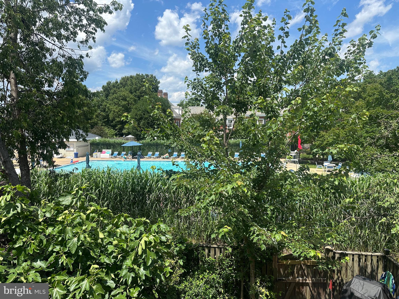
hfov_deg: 71.6
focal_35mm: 24
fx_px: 277
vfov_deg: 56.8
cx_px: 200
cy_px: 150
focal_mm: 6.86
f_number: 1.78
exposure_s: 1/2967
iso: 80
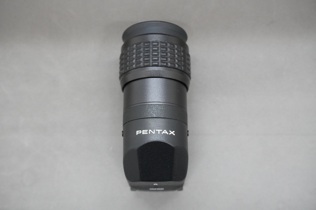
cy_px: 105
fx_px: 408
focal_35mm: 46
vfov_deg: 28.9
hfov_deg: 42.4
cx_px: 158
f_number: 8
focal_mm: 31
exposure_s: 1/50
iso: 3200
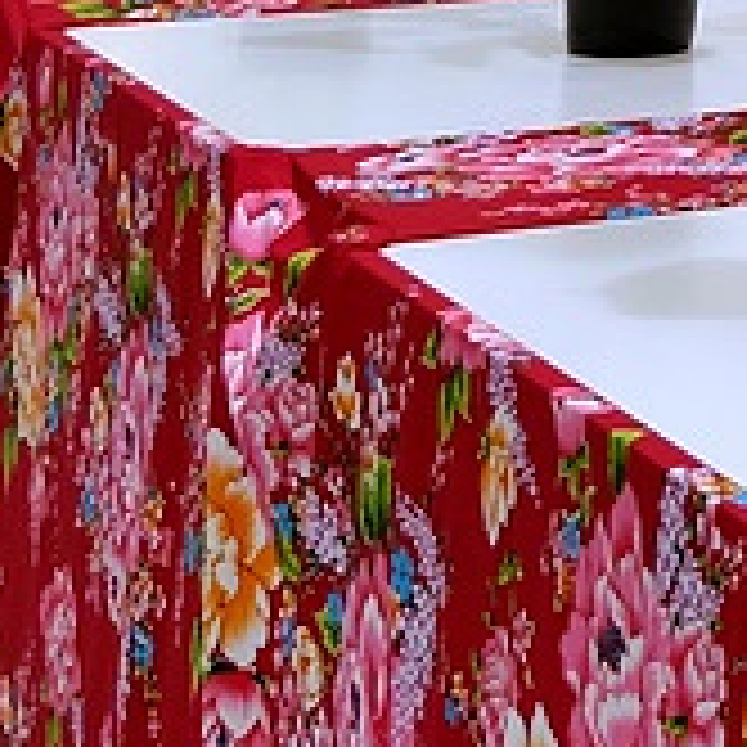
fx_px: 3076
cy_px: -560
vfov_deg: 12.7
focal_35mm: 126
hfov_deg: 10.4
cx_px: 2164
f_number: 3.5
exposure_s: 1/90
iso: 200
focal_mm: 16
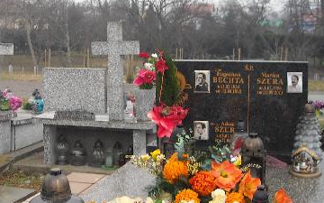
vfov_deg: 19.7
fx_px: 583
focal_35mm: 66
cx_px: 46
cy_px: 106
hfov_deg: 30.0
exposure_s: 1/60
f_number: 2.8
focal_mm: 5.7
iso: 87
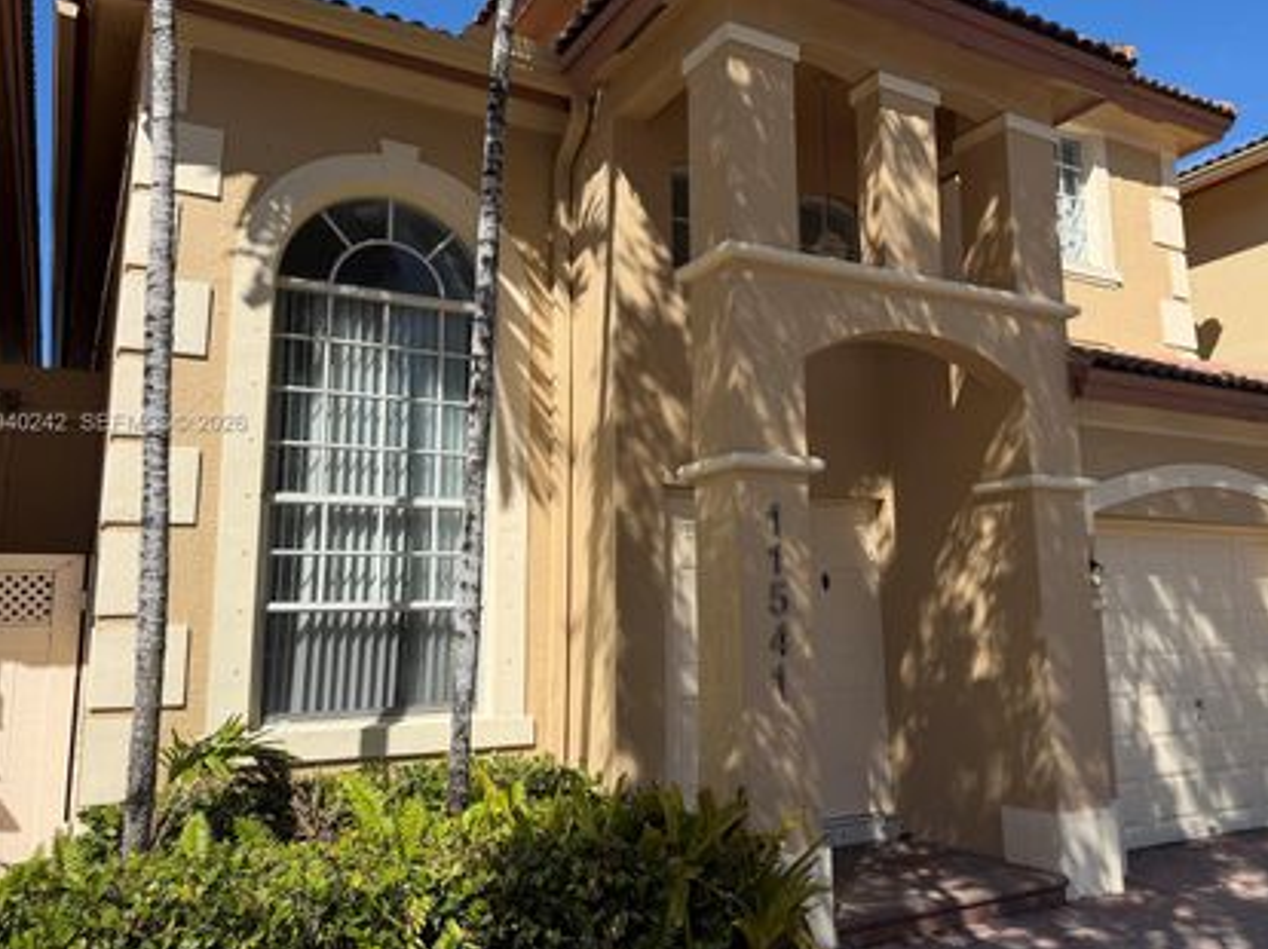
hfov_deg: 61.5
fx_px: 1062
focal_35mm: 29
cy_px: 424
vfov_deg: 48.1
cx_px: 714
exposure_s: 1/4975
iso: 80
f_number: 1.78
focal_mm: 6.76
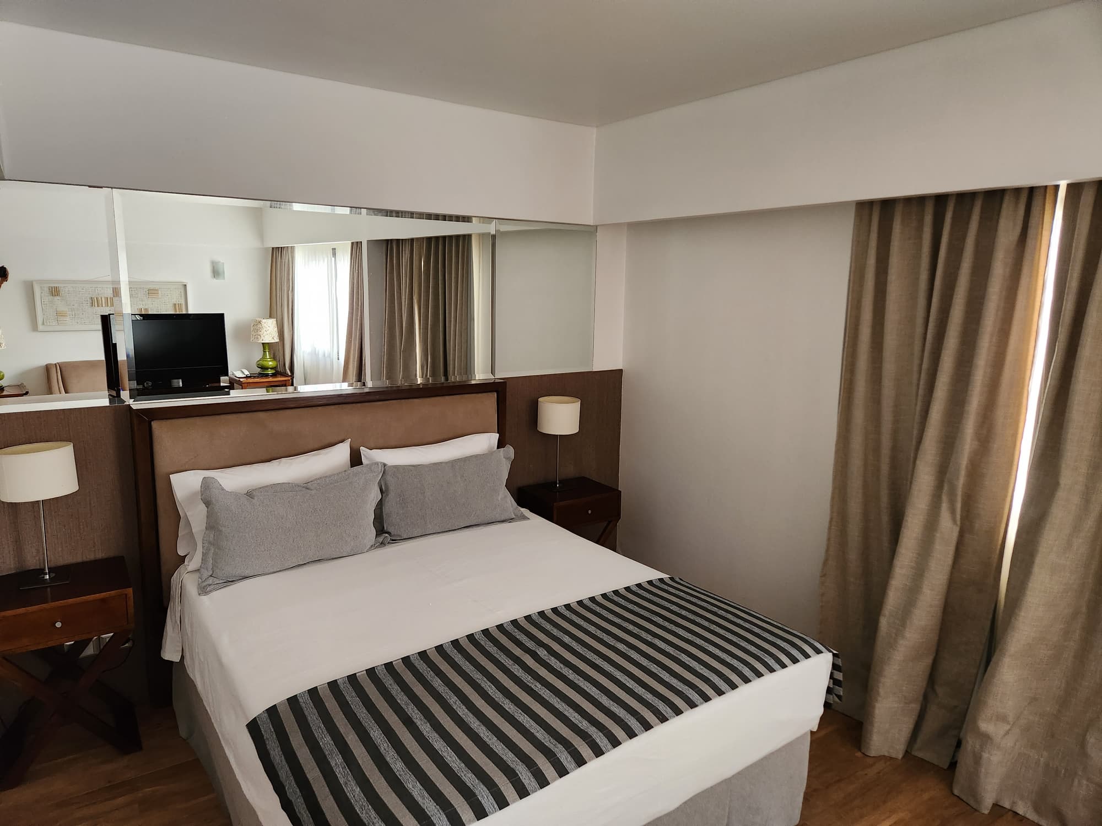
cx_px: 551
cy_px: 413
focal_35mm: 23
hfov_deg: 73.9
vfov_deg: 58.9
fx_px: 732
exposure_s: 1/100
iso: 400
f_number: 1.8
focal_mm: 5.4
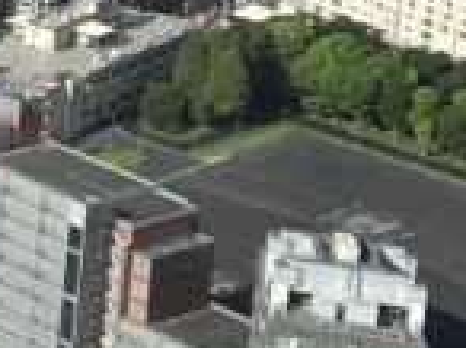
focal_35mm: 197
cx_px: -859
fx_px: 2648
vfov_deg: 7.3
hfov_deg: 8.6
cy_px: -329
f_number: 1.8
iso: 32
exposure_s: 1/1245
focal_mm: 3.99
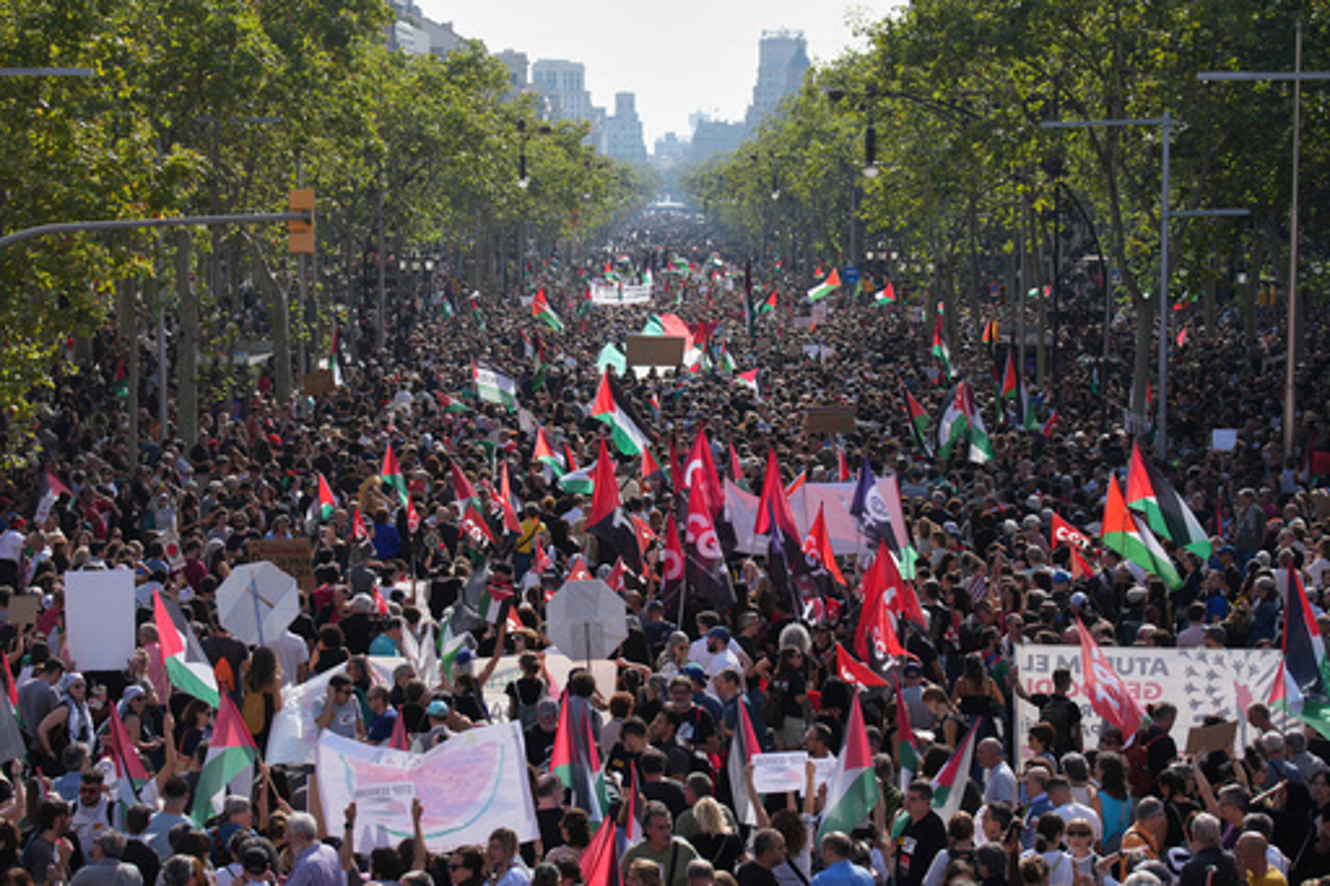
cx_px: 665
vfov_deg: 19.4
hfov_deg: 28.9
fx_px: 2585
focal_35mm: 70
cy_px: 443
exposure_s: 1/800
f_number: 5.6
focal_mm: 70
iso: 200
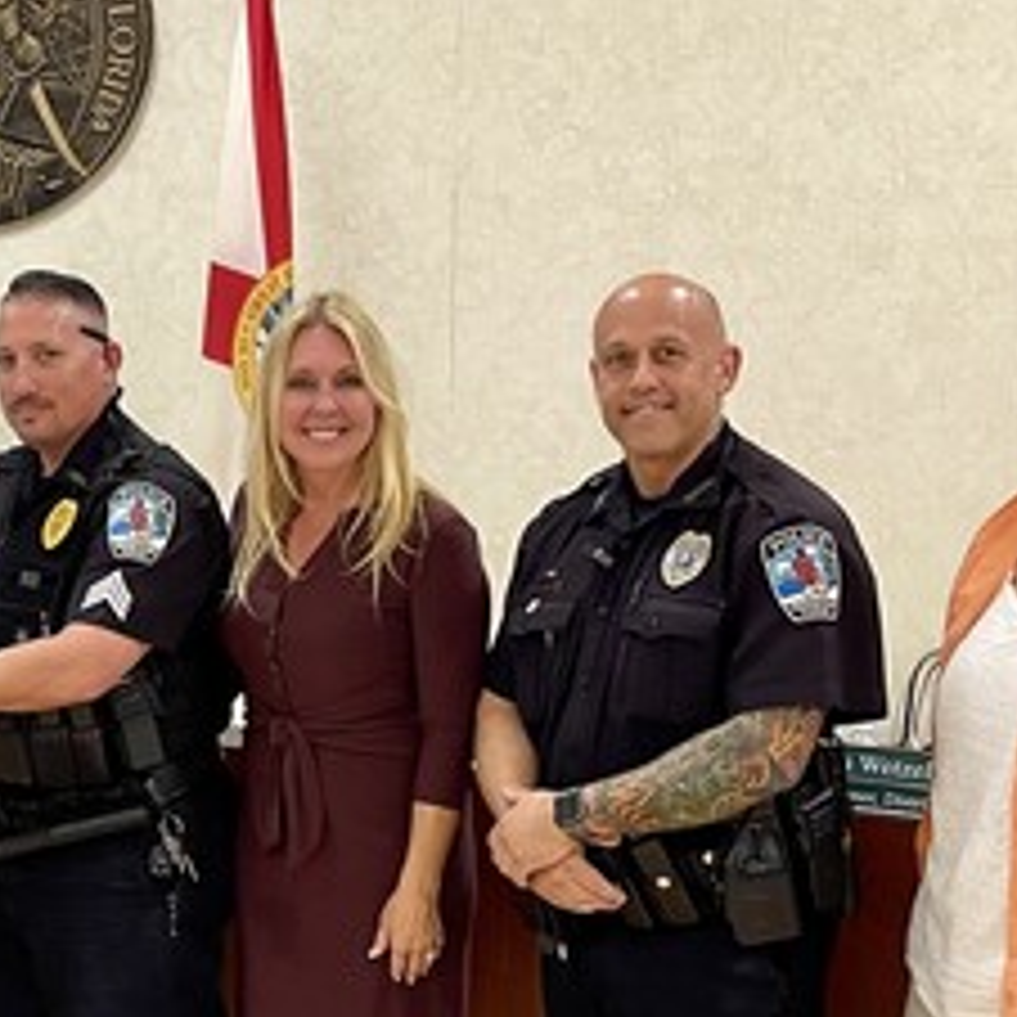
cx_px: 108
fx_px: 1928
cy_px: 619
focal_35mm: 58
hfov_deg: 28.5
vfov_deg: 29.5
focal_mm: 5.1
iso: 160
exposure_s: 1/60
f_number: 1.6
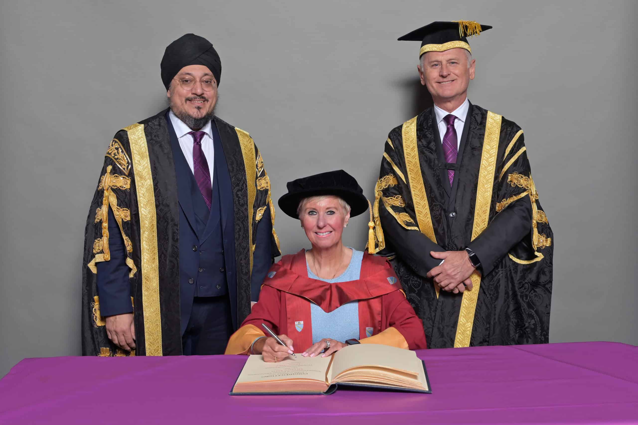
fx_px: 885
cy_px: 212
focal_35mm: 50
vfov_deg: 27.0
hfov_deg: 39.6
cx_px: 319
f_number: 10
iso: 200
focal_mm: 50
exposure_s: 1/160
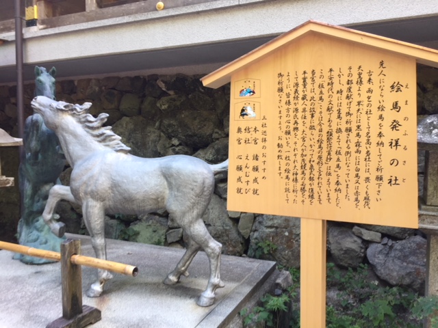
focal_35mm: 29
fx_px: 367
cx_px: 219
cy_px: 164
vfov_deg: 48.2
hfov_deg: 61.7
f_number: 2.2
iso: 40
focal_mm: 4.15
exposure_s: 1/60
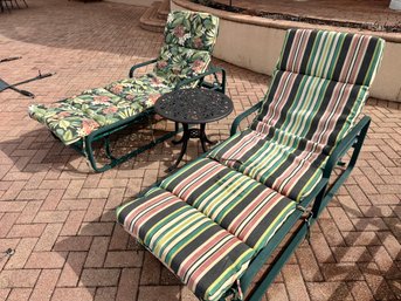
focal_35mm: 24
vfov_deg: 56.8
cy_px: 150
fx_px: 278
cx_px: 200
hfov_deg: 71.6
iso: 80
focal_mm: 6.86
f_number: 1.78
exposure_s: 1/5000
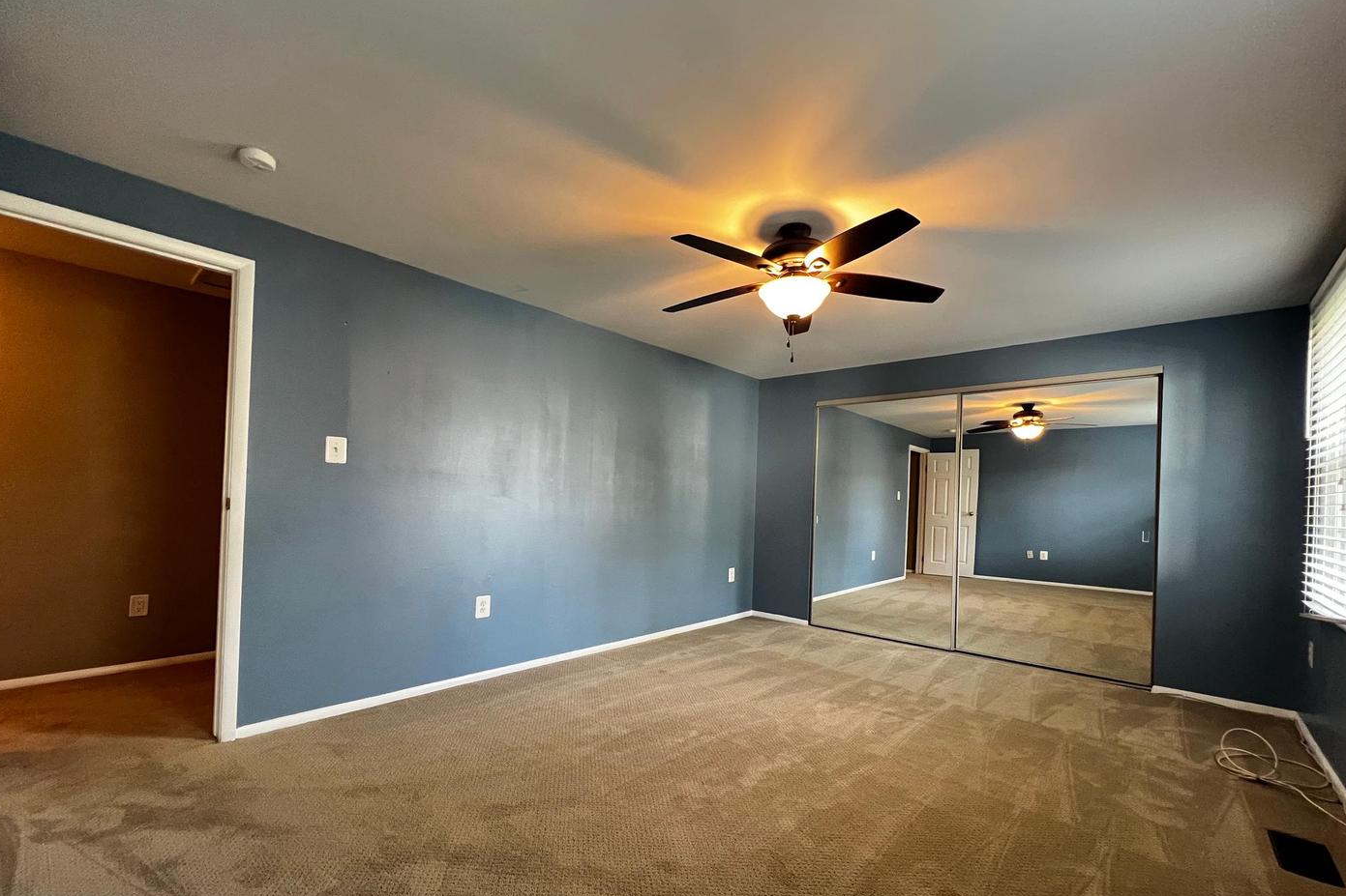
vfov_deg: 80.8
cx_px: 689
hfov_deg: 104.2
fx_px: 523
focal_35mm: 14
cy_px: 502
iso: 500
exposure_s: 1/60
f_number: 1.8
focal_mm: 1.57
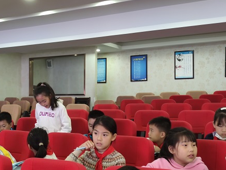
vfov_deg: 25.2
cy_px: 96
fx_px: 379
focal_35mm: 58
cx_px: 76
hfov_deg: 32.9
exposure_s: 1/50
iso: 333
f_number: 1.69
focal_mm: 6.72
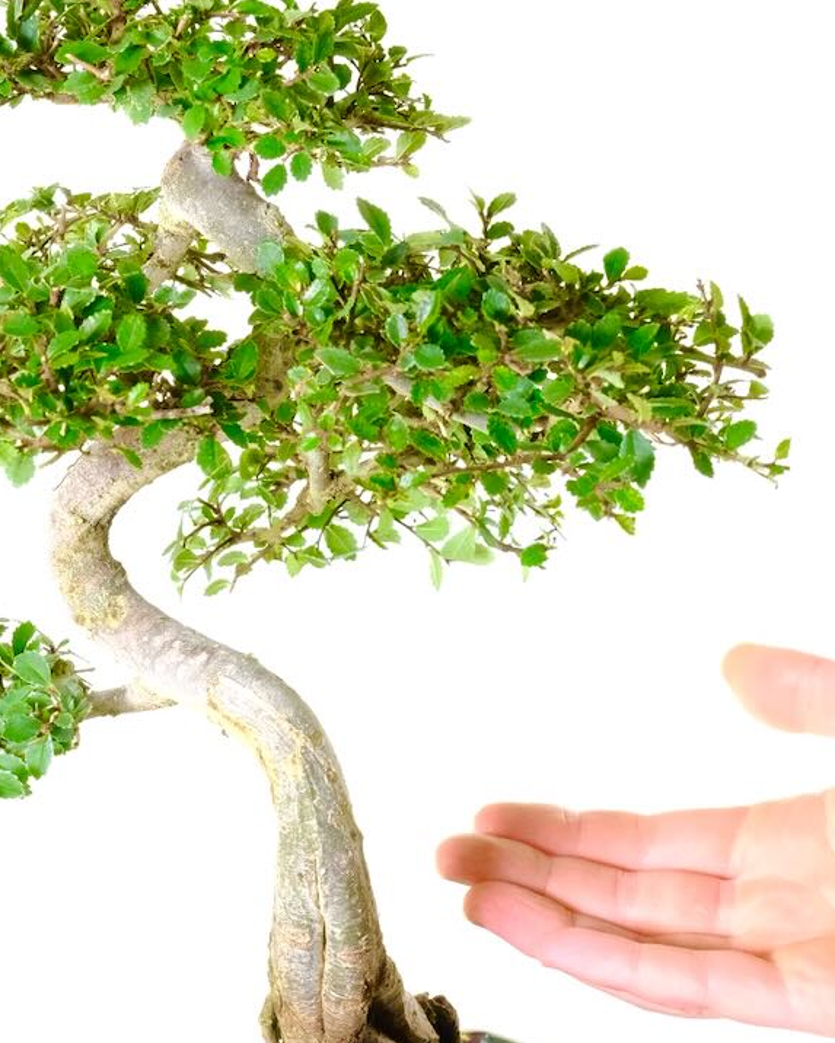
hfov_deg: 16.3
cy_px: 757
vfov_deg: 20.2
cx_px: 223
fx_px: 2903
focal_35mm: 94
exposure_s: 1/25
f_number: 10
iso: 2500
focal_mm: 37.6
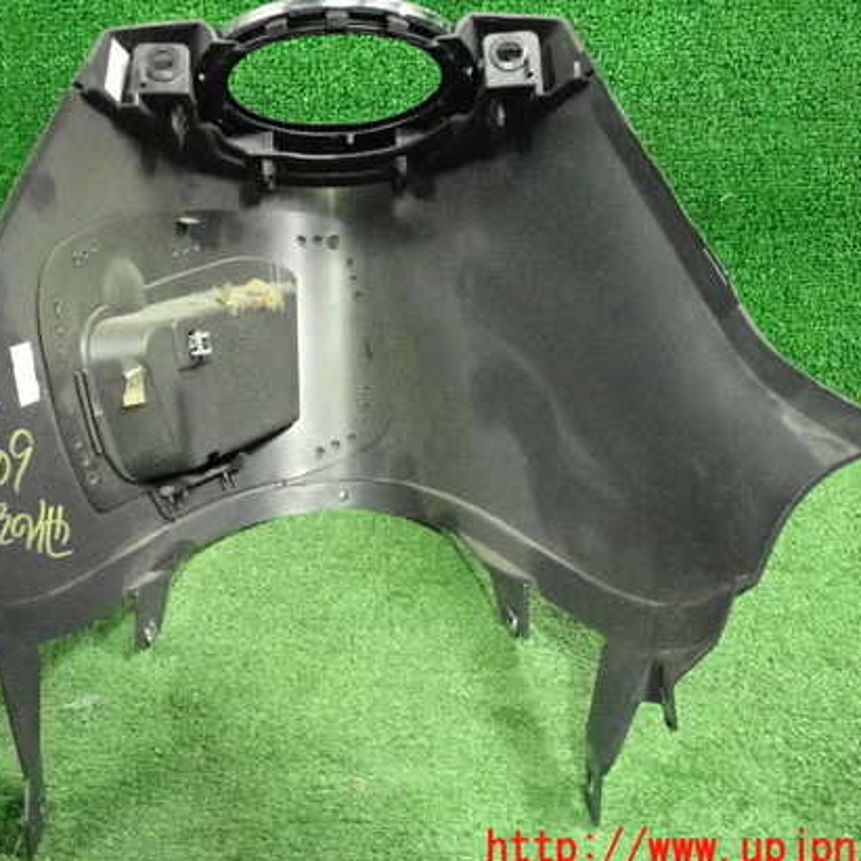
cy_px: 404
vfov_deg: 34.7
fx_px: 1379
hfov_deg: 34.5
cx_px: 331
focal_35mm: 49
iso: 5000
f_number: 2.7
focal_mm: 6.83
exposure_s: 1/125
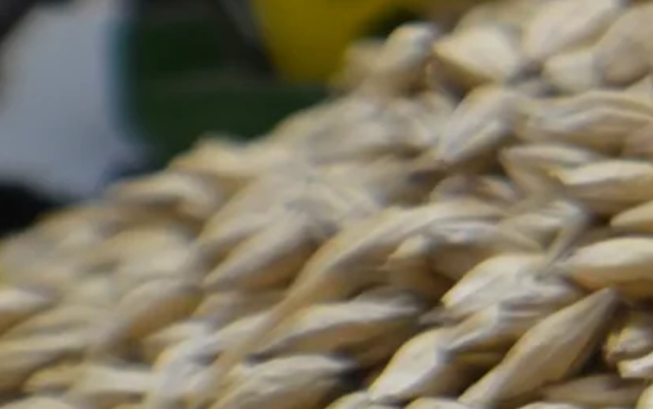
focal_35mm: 497
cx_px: 2015
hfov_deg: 4.1
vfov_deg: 2.6
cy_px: -225
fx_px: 8848
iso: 500
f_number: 5.6
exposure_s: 1/60
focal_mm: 52
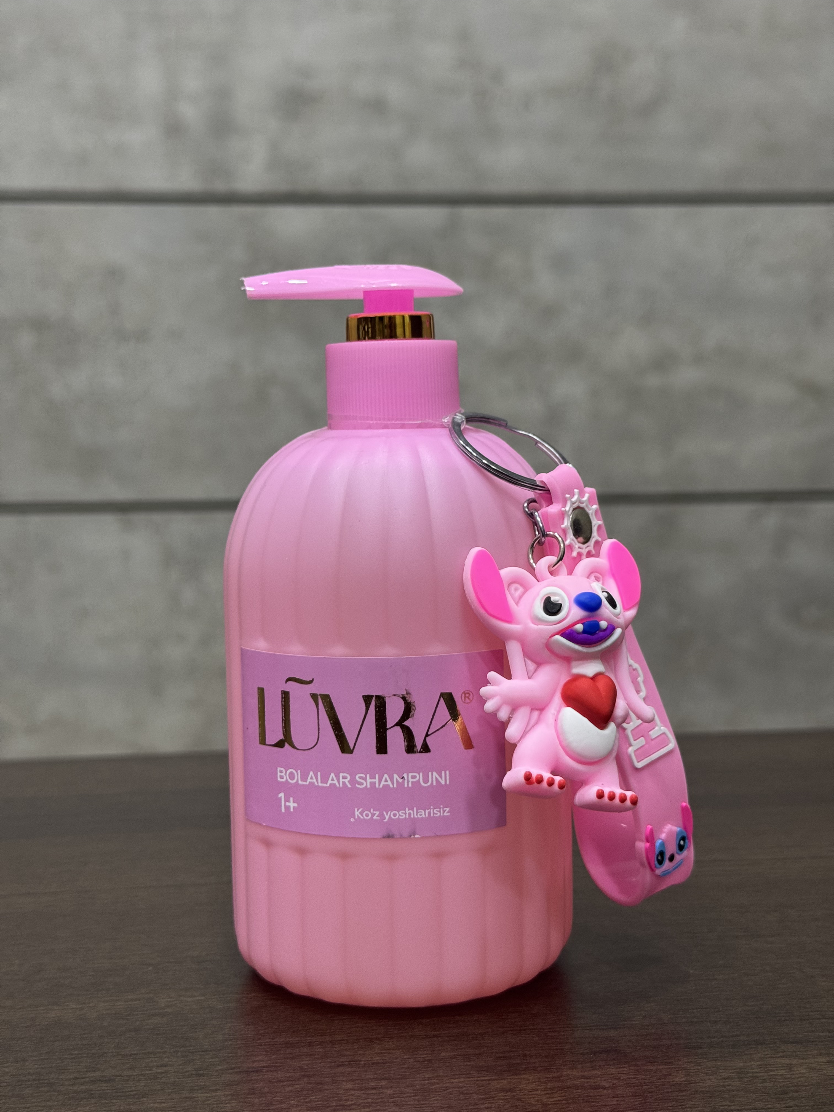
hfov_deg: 30.3
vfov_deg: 39.7
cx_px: 417
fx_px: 1542
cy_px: 556
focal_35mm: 48
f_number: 1.78
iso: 160
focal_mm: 6.76
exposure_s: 1/60
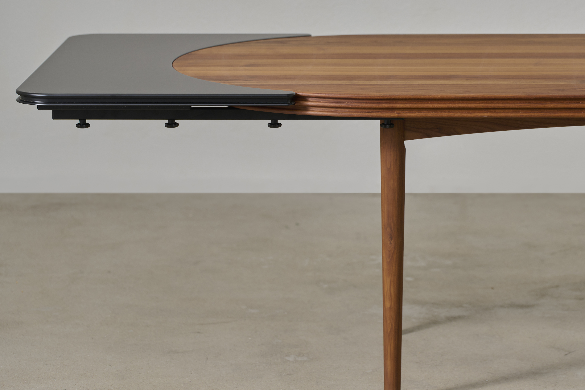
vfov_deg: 9.0
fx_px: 2470
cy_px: 163
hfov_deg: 13.5
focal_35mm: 152
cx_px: 386
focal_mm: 102
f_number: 4
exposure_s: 1/125
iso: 100
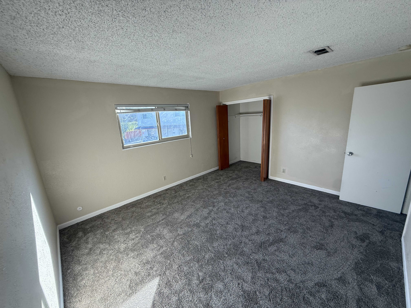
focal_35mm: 14
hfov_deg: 102.1
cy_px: 154
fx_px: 166
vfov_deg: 85.7
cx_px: 206
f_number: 2.2
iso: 64
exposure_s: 1/99
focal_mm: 2.22
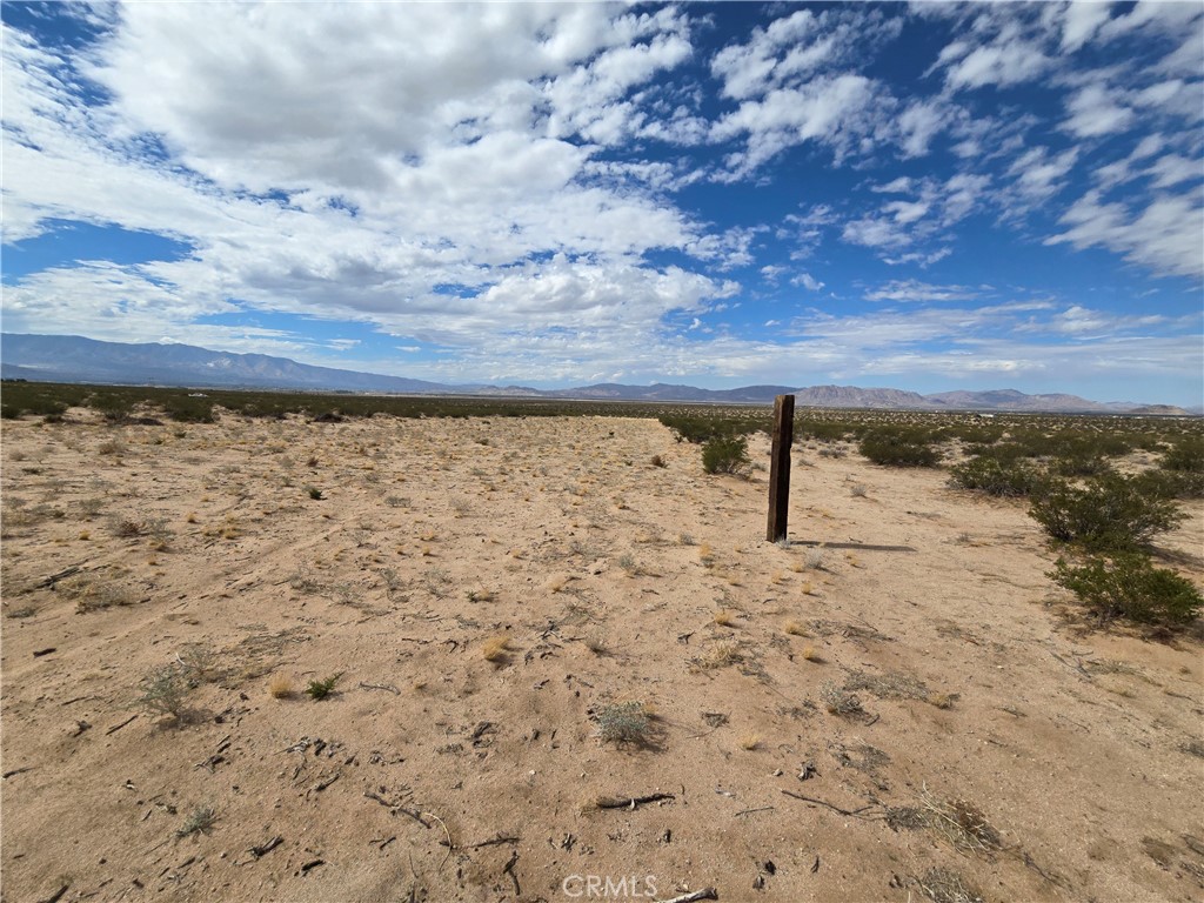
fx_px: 452
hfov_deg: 106.2
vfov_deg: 89.9
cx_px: 602
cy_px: 452
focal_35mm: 13
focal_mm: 2.2
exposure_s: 1/4730
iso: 50
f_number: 2.2
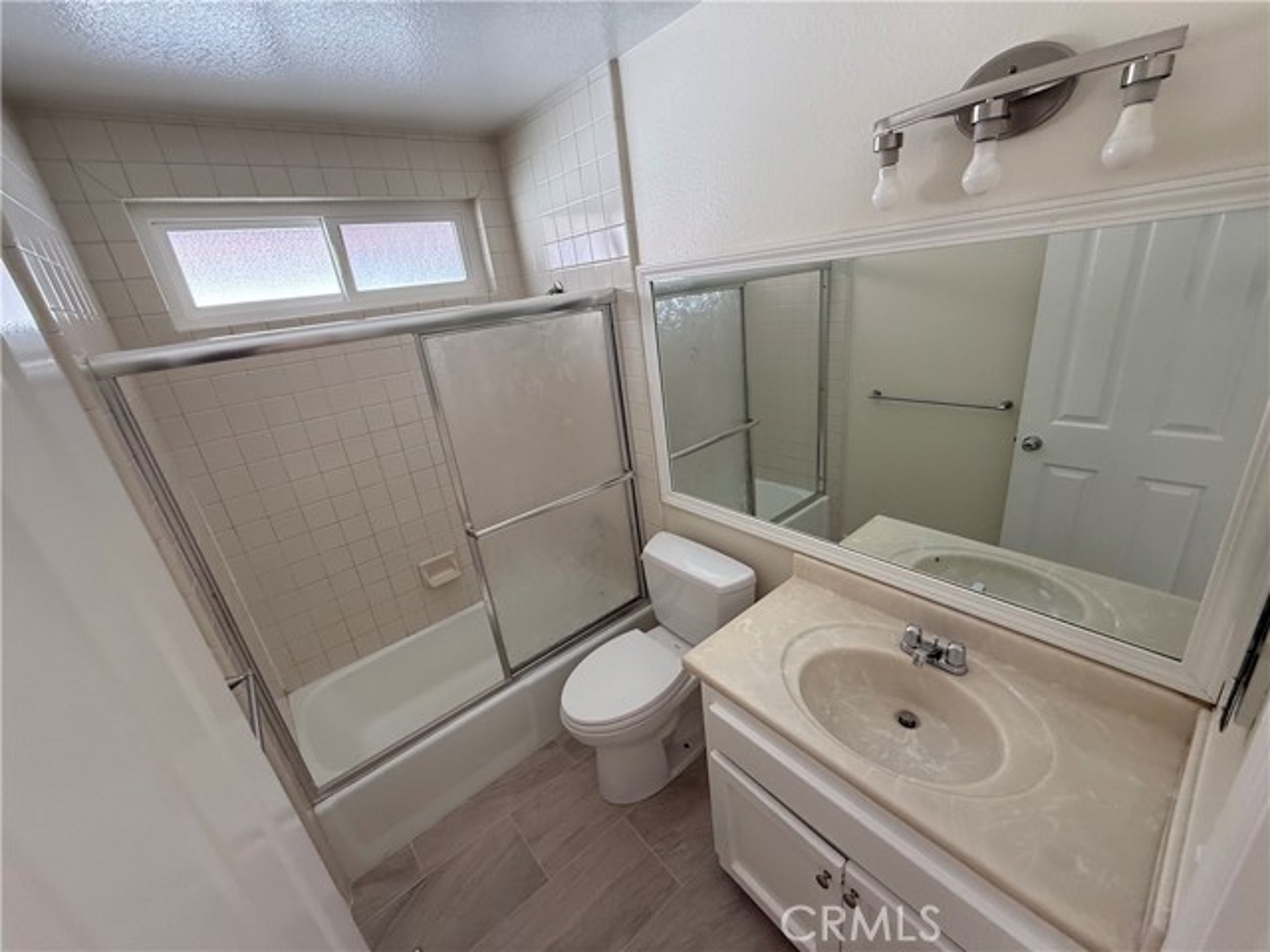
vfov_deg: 85.7
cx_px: 635
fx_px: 514
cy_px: 476
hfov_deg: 102.1
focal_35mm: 14
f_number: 2.2
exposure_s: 1/99
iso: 250
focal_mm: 2.22
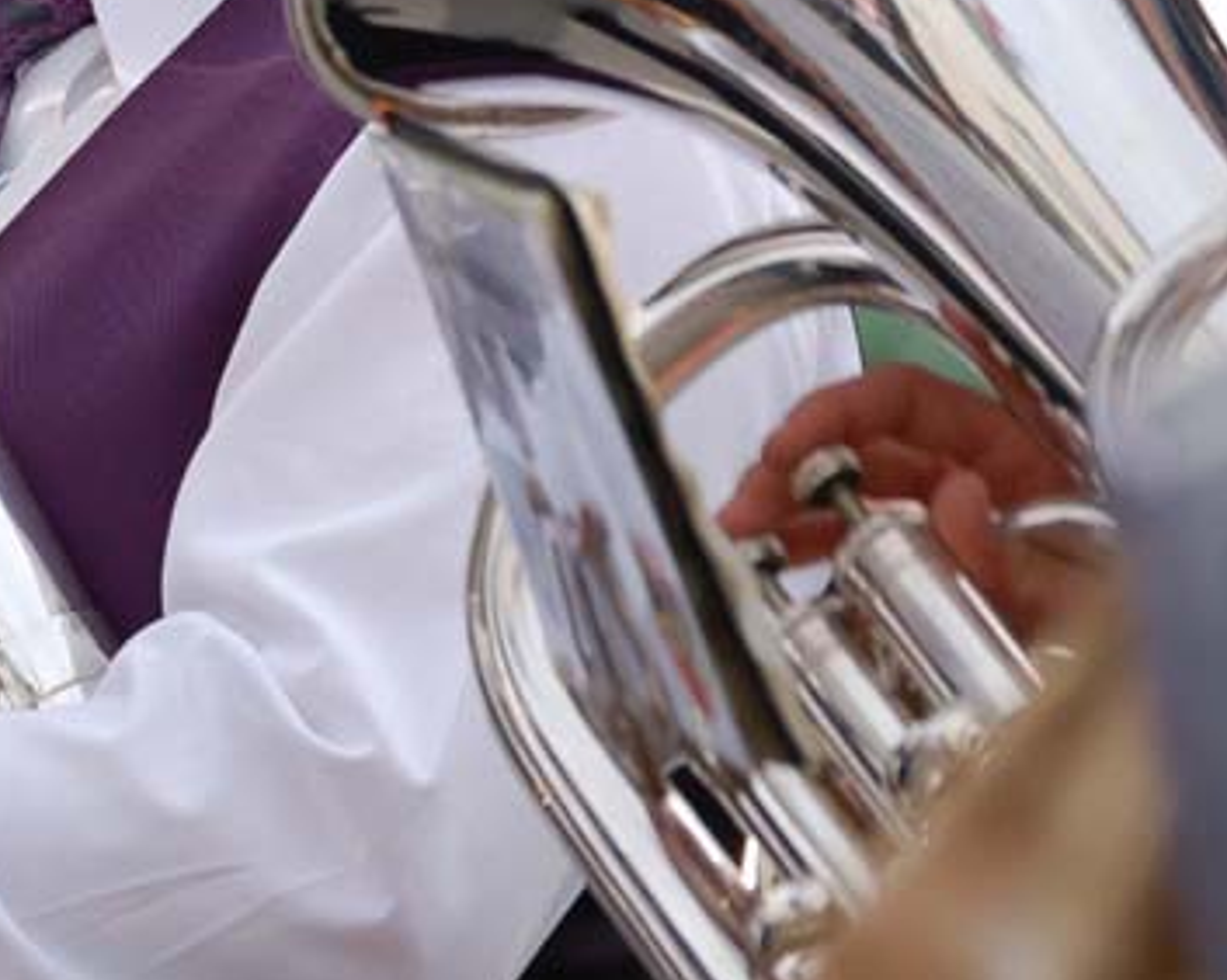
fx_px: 15547
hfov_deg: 4.5
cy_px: 70
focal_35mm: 428
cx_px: -434
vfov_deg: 3.6
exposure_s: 1/500
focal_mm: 105
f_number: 5.6
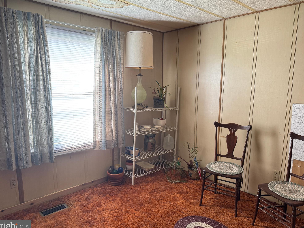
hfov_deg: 69.4
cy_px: 114
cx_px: 151
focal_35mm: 25
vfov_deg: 54.9
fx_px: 220
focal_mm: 6.76
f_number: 1.78
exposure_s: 1/60
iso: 200
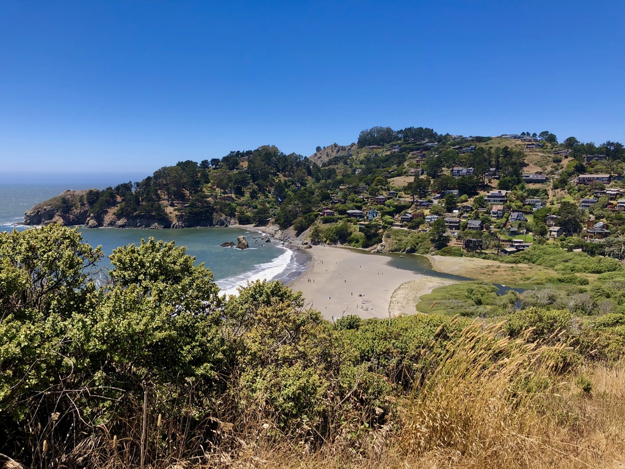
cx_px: 312
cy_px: 234
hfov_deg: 63.4
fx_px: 506
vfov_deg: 49.7
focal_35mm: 28
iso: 20
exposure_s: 1/1453
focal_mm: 3.99
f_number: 1.8
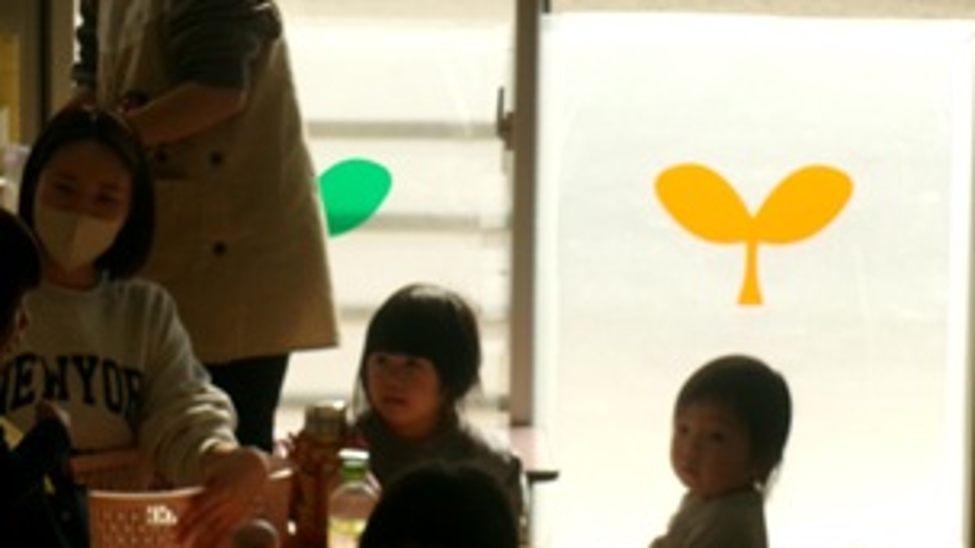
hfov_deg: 11.5
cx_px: 292
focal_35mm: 187
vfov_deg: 6.5
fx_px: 4835
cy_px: 349
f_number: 5.8
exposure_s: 1/320
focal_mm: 16.9
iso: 100
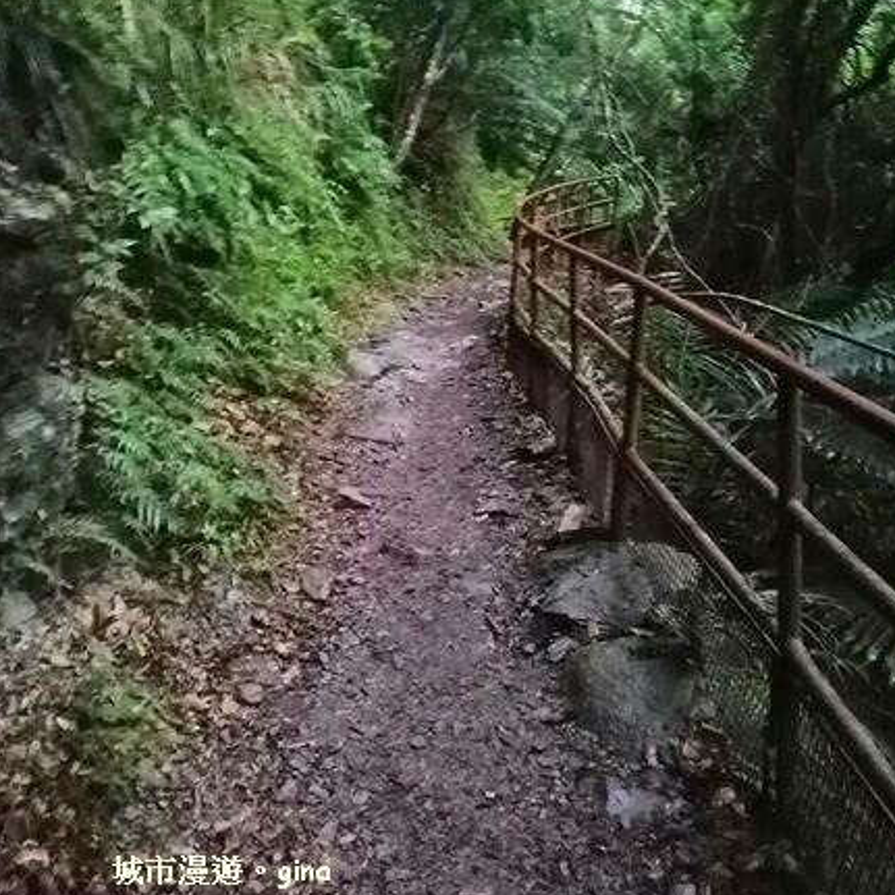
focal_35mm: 32
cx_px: 459
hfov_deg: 51.1
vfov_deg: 50.6
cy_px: 332
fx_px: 936
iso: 1600
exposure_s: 1/13.3
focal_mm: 3.81
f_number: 2.2
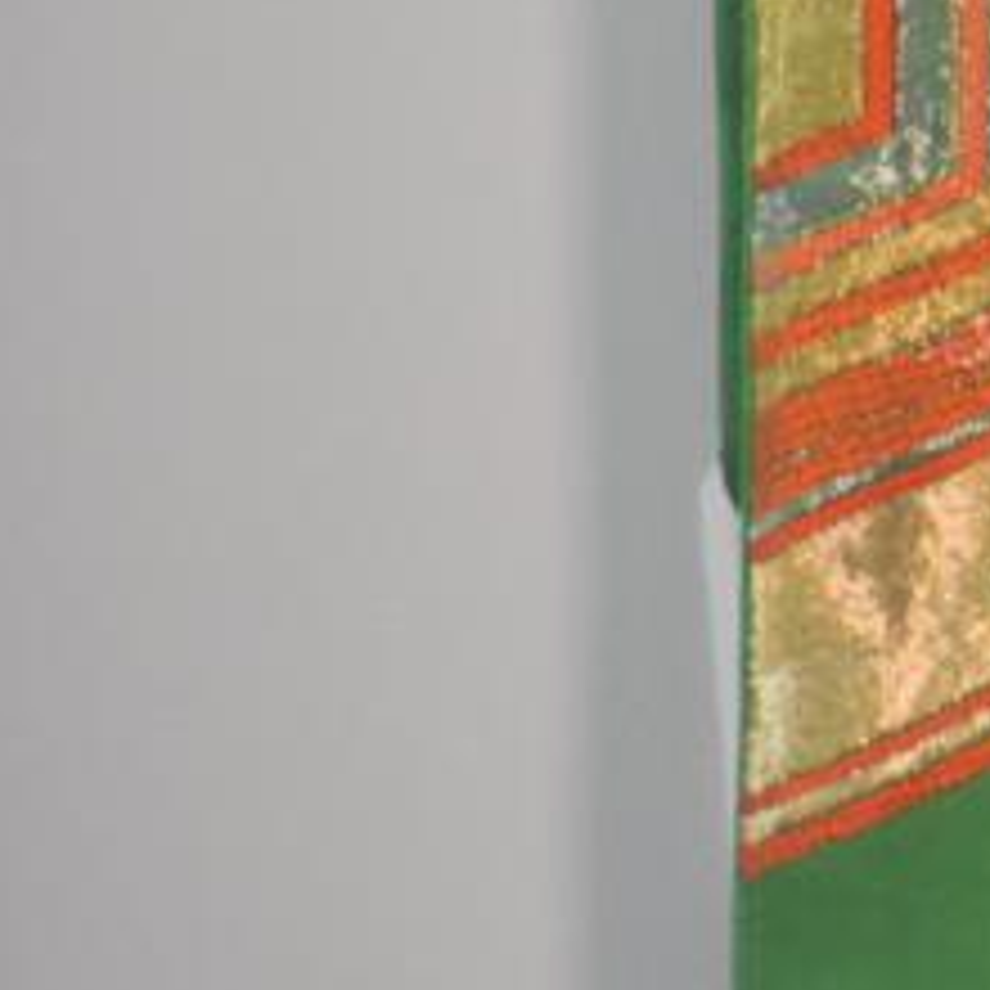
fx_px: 50897
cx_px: 2340
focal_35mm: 1573
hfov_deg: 1.1
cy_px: -227
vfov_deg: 1.1
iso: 1800
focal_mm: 250
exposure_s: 1/125
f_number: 6.3
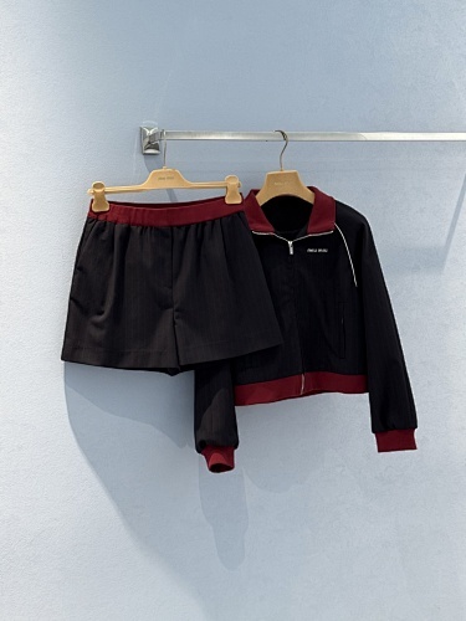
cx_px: 233
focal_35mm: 48
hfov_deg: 30.3
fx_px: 862
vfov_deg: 39.7
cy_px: 310
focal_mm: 6.76
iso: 125
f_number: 1.78
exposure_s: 1/100
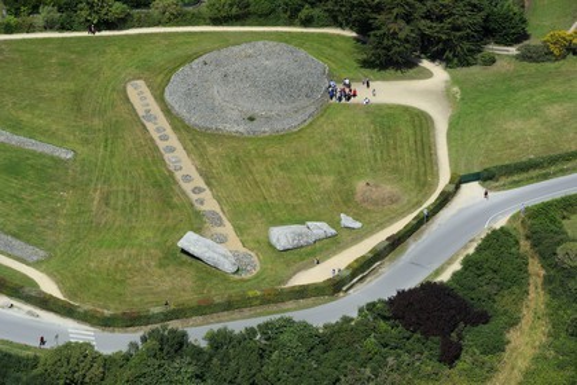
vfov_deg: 10.2
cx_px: 288
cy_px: 192
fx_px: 2164
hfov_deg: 15.2
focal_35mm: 135
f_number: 10
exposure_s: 1/1000
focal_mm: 135
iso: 400
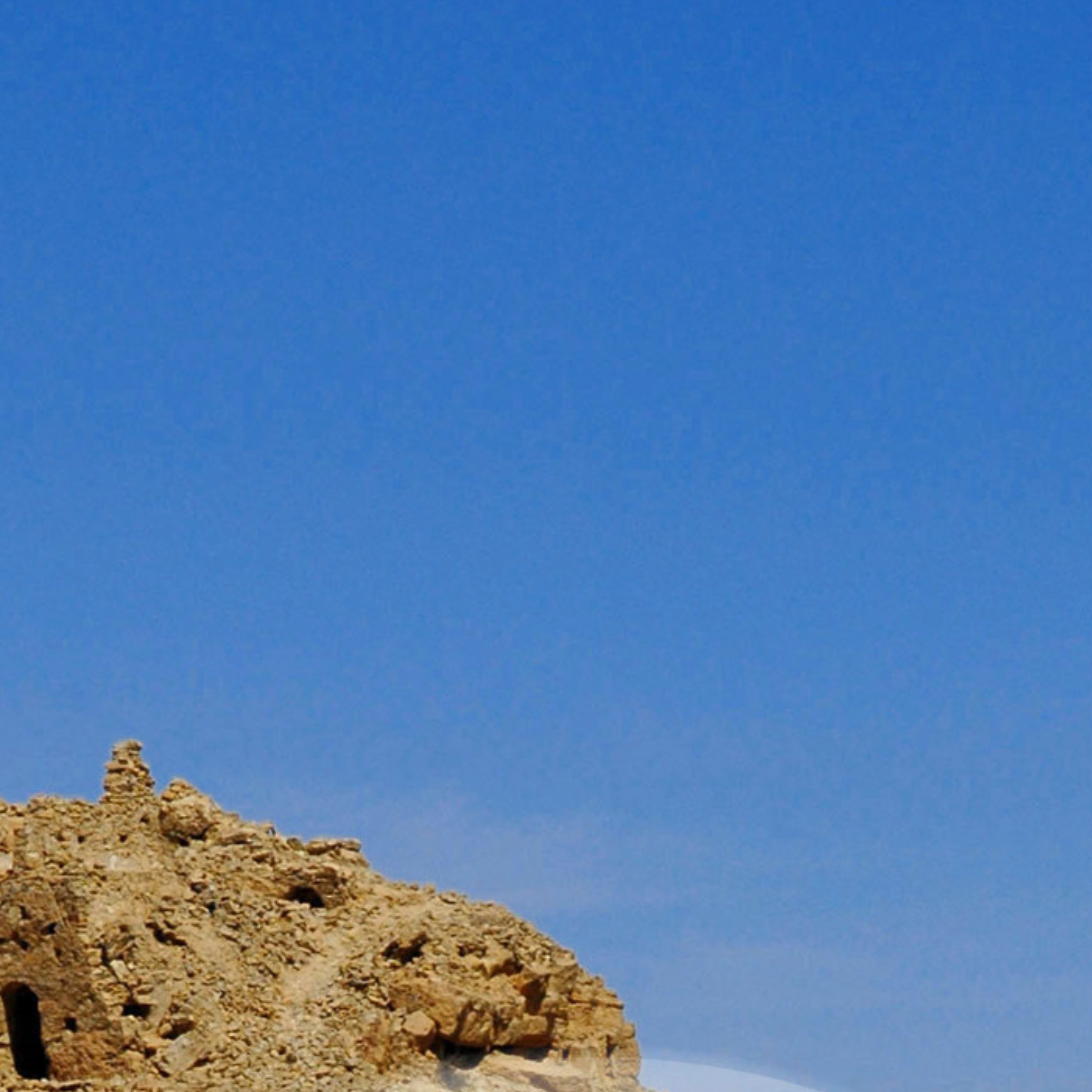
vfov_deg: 5.7
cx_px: 592
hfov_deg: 5.7
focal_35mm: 306
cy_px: 1785
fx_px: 10921
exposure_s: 1/640
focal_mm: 70
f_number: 13
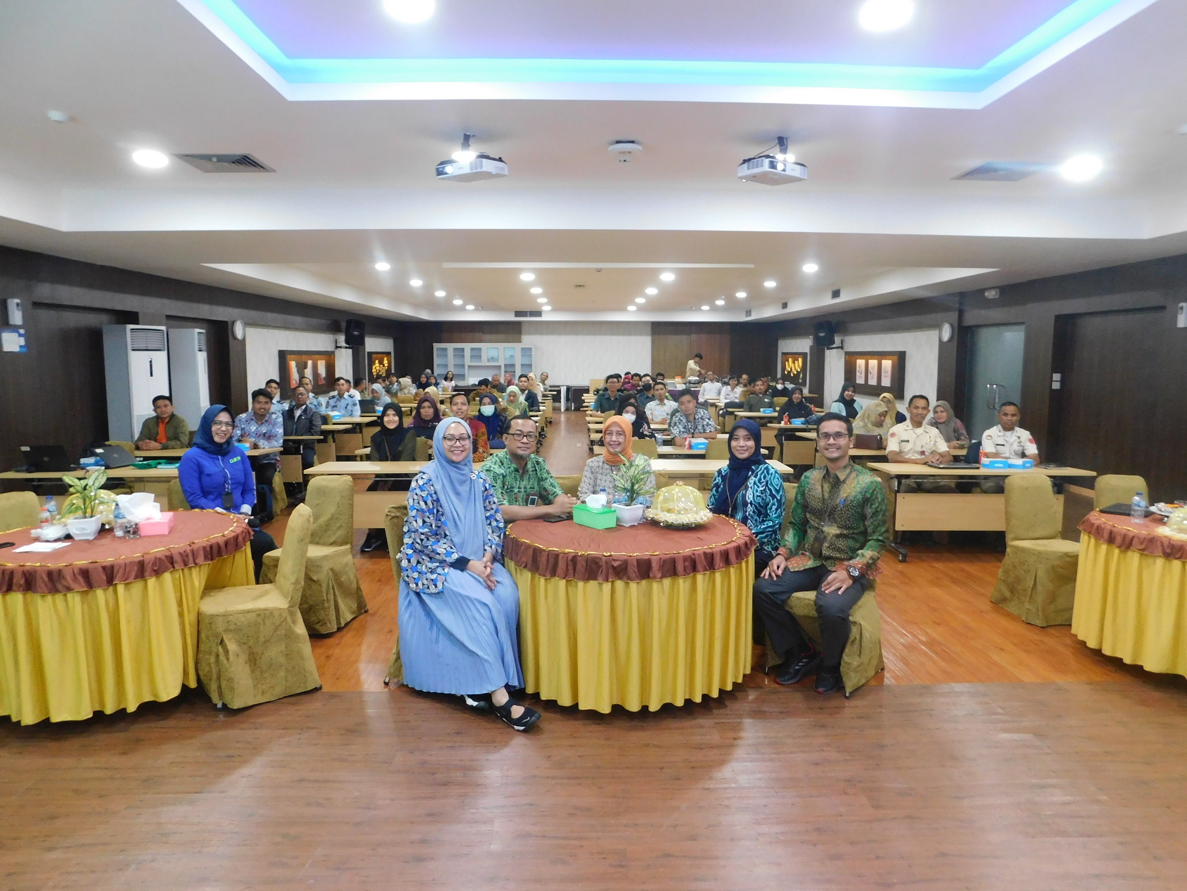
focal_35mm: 23
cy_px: 446
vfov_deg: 58.9
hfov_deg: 73.9
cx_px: 594
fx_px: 789
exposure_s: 1/25
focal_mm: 4
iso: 400
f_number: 3
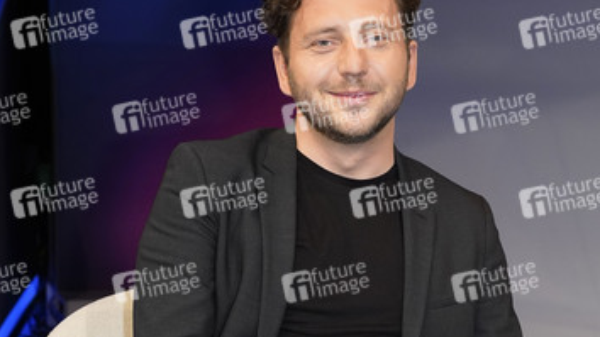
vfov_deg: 21.4
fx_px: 891
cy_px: 156
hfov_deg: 37.1
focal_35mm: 56
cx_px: 348
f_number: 5.6
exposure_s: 1/160
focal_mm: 42
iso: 2000
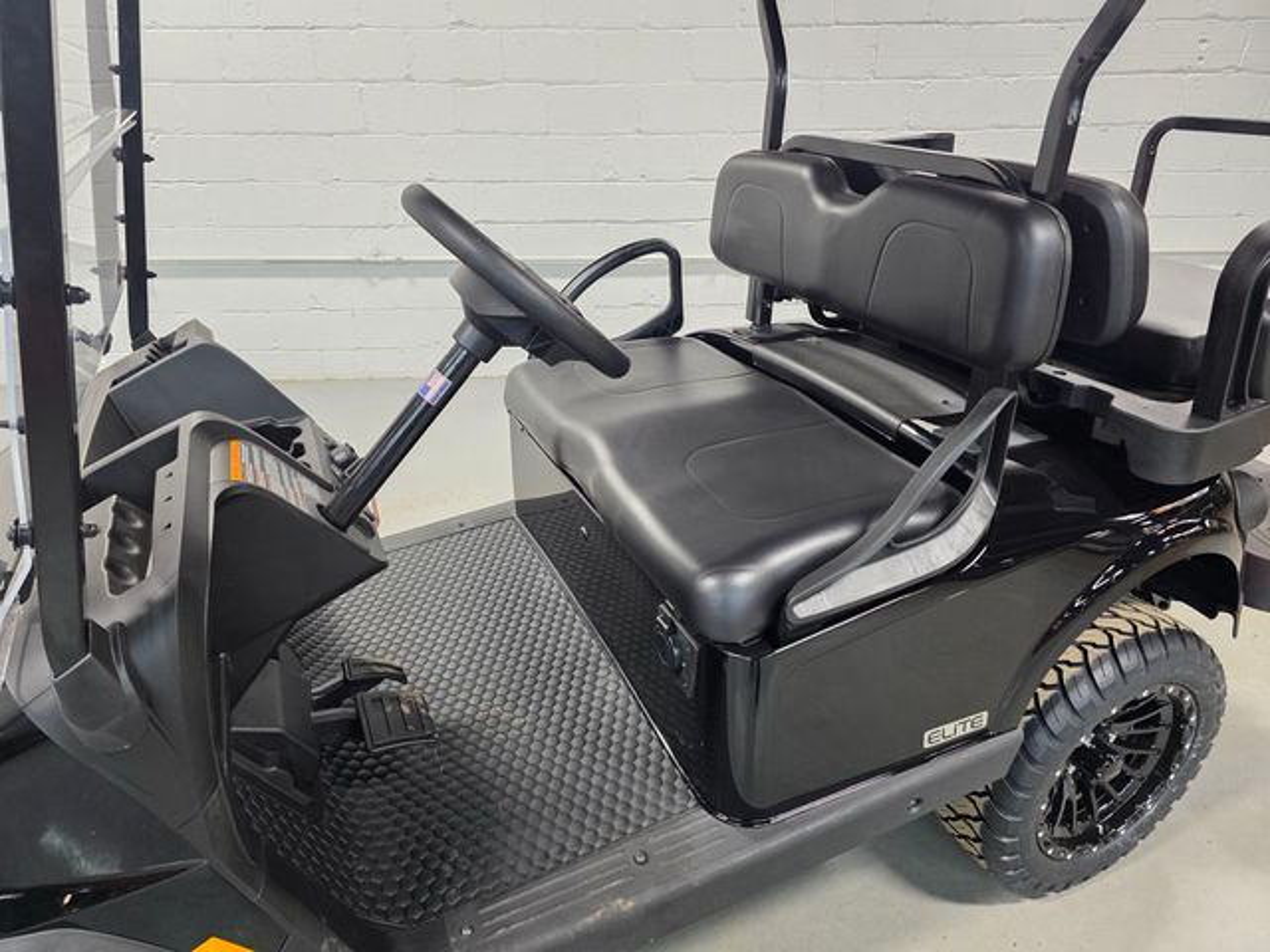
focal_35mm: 23
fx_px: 844
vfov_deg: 58.9
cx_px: 635
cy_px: 476
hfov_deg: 73.9
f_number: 1.7
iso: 250
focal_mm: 6.3
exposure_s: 1/120
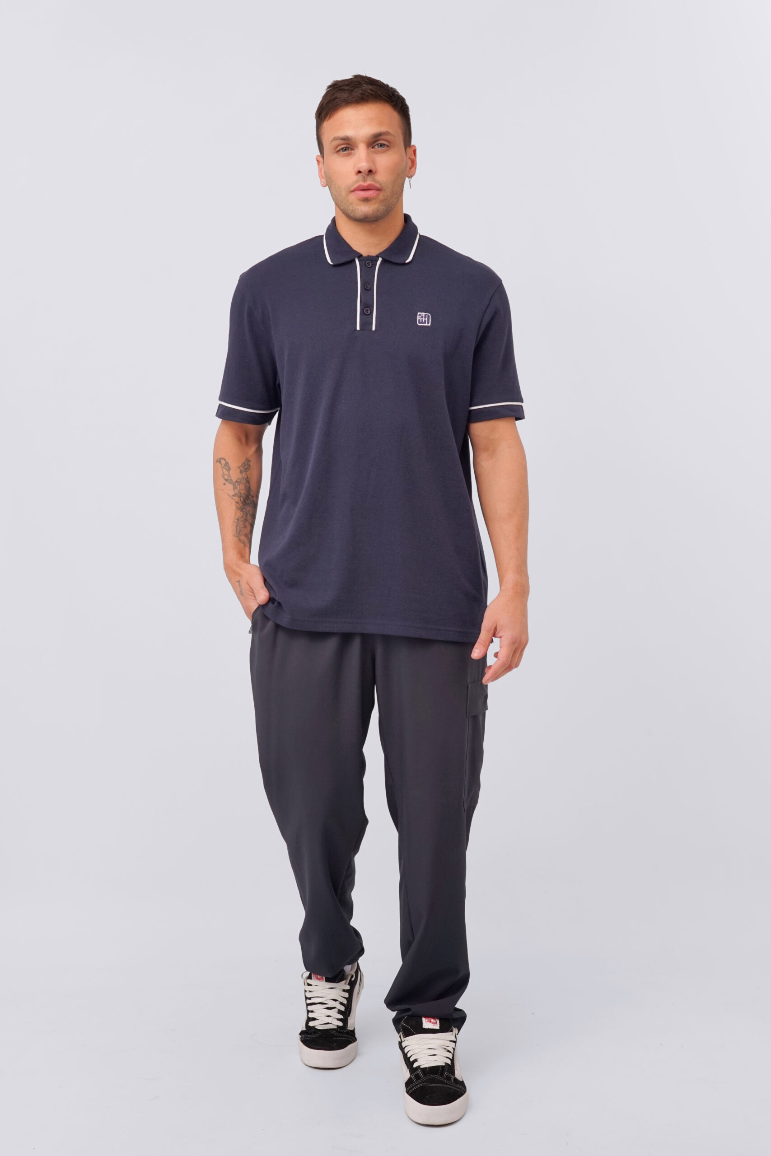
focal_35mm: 46
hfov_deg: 29.2
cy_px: 578
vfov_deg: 42.7
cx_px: 386
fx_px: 1477
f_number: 13
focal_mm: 46
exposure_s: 1/100
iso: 160
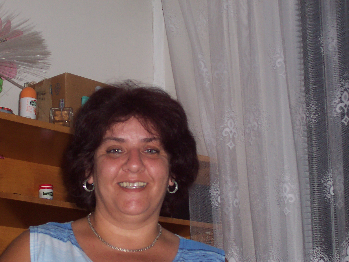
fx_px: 958
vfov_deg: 15.6
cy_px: 138
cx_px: 170
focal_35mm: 95
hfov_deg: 20.7
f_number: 4.1
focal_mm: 13.5
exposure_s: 1/90
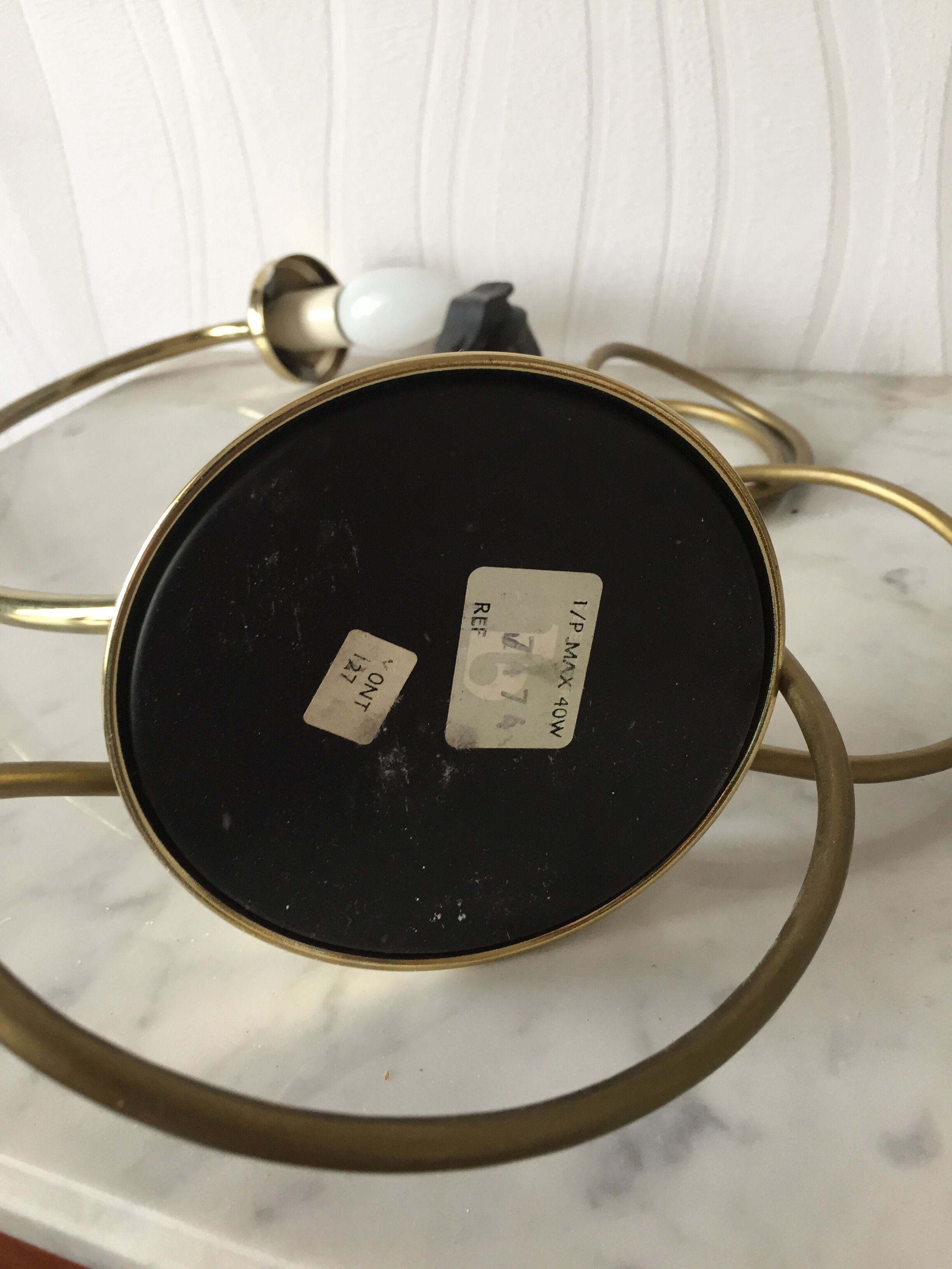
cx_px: 476
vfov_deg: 61.7
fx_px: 1063
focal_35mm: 29
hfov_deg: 48.2
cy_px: 634
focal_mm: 4.15
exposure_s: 1/33
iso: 40
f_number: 2.2
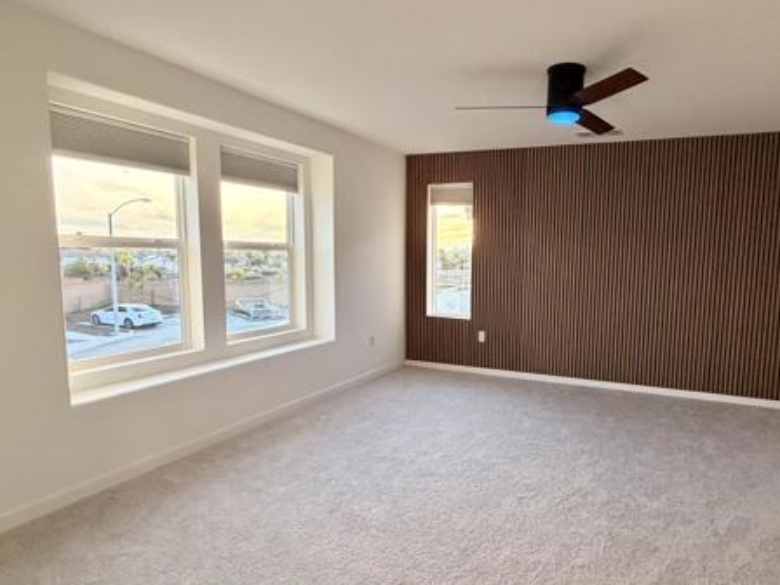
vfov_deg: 65.9
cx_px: 528
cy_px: 270
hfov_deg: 78.8
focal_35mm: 20
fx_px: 451
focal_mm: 2.22
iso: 320
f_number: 2.2
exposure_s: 1/120
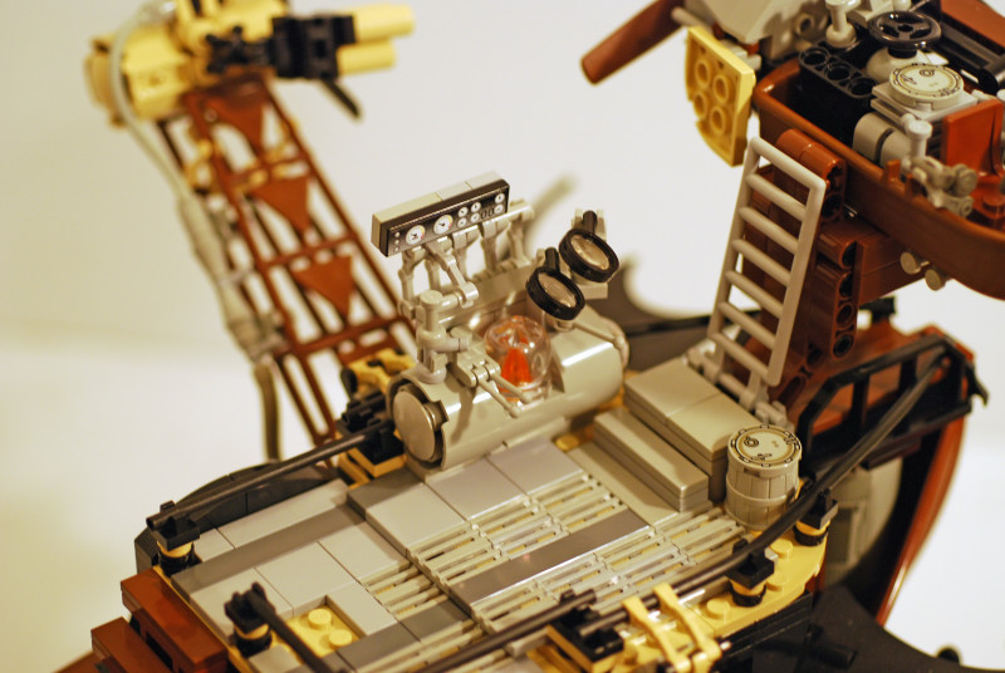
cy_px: 336
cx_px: 502
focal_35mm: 90
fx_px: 2516
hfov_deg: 22.6
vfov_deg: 15.2
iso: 400
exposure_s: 1/30
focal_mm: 60
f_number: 3.3
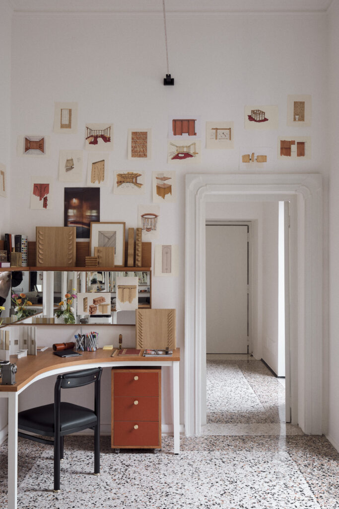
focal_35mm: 37
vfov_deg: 51.9
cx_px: 170
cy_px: 254
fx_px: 522
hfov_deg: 36.0
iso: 125
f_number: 8
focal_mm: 24.8
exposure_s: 1/1.69
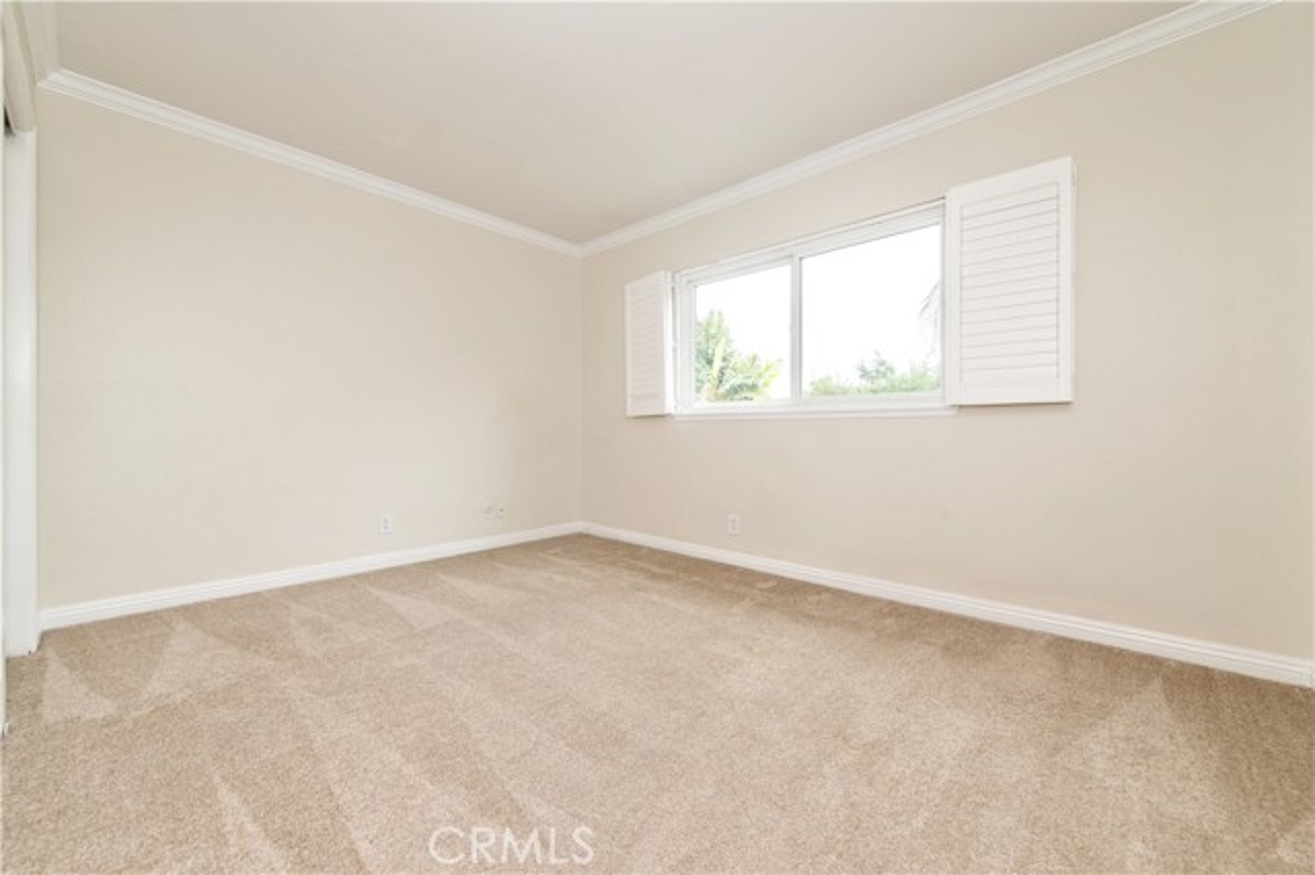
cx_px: 658
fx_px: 511
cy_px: 438
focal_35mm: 14
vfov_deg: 81.1
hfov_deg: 104.3
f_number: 5.6
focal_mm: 14
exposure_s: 1/125
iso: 200
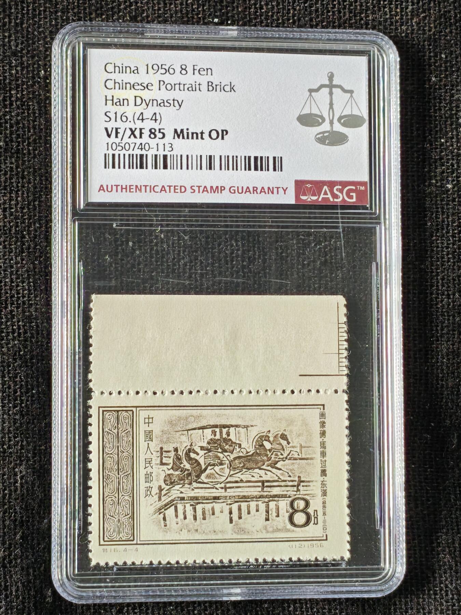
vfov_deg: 18.7
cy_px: 308
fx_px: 1864
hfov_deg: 14.1
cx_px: 230
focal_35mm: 105
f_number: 1.5
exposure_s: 1/100
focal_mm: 4.94
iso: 64
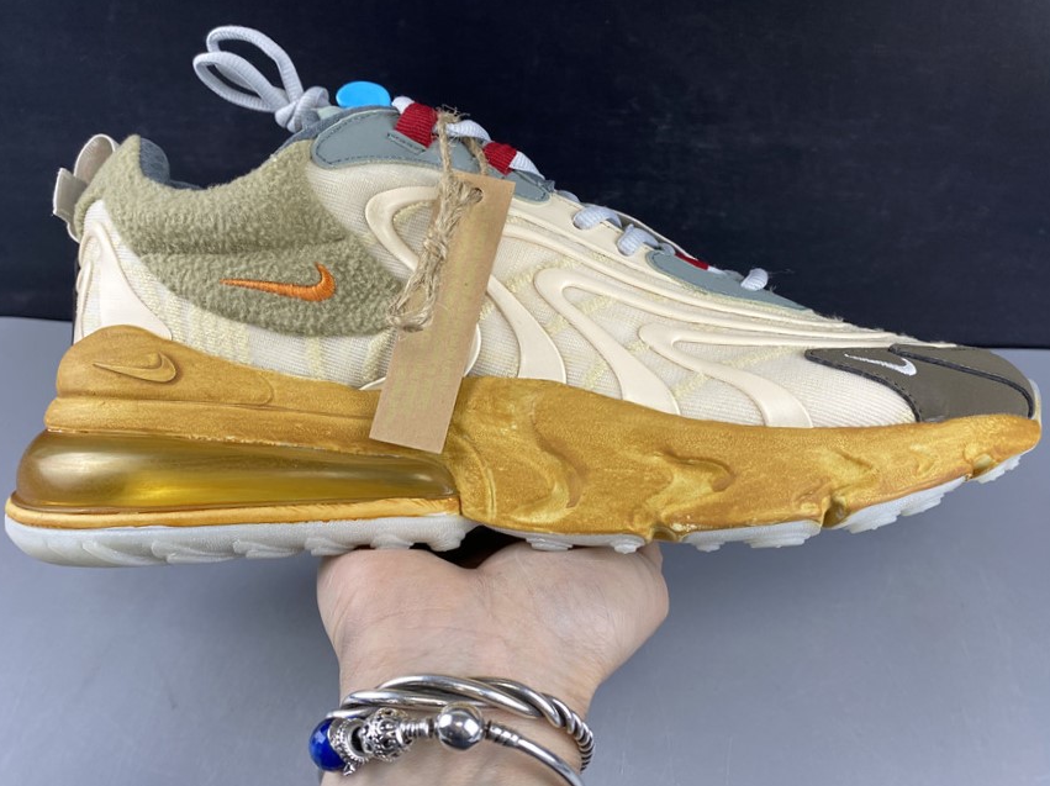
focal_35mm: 29
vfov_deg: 48.2
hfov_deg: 61.7
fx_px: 879
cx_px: 509
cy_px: 404
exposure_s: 1/100
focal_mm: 4.25
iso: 64
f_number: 1.8
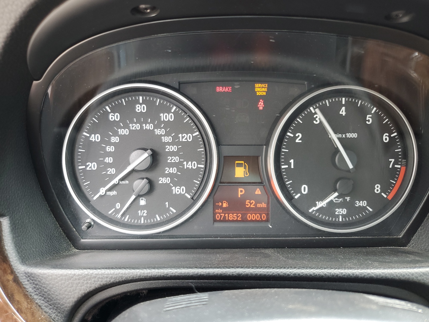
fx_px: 322
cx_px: 214
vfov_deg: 53.1
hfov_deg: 67.3
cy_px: 161
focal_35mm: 26
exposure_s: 1/60.2
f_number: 1.5
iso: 64
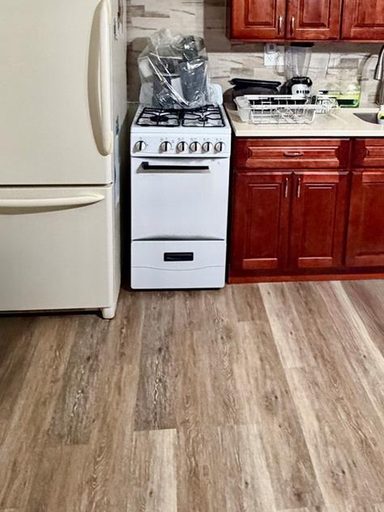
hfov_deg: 41.6
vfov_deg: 50.6
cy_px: 101
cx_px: 227
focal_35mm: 34
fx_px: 503
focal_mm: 2.22
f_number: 2.2
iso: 500
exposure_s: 1/60
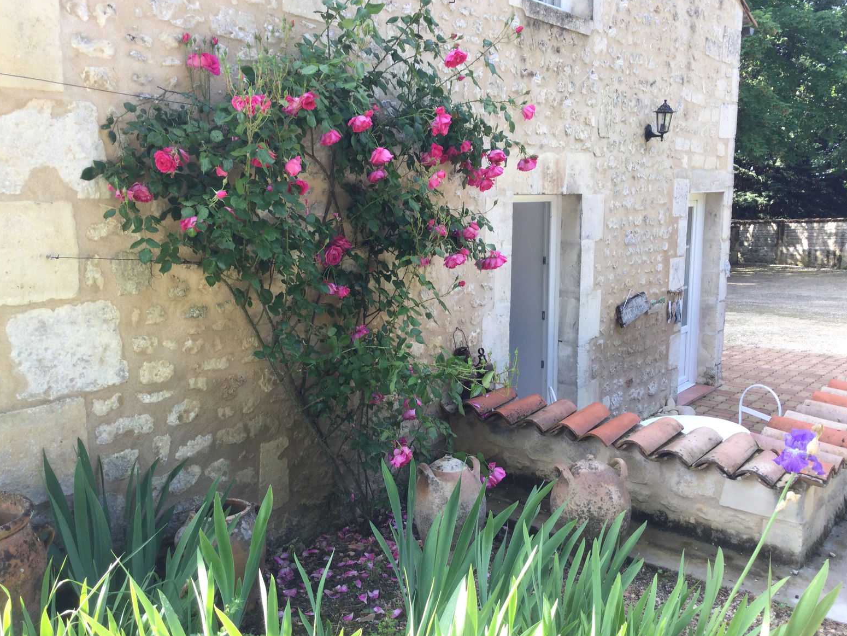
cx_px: 422
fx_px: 783
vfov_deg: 44.2
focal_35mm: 32
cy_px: 313
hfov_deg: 56.8
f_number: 2.4
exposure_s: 1/123
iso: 25
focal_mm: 3.3
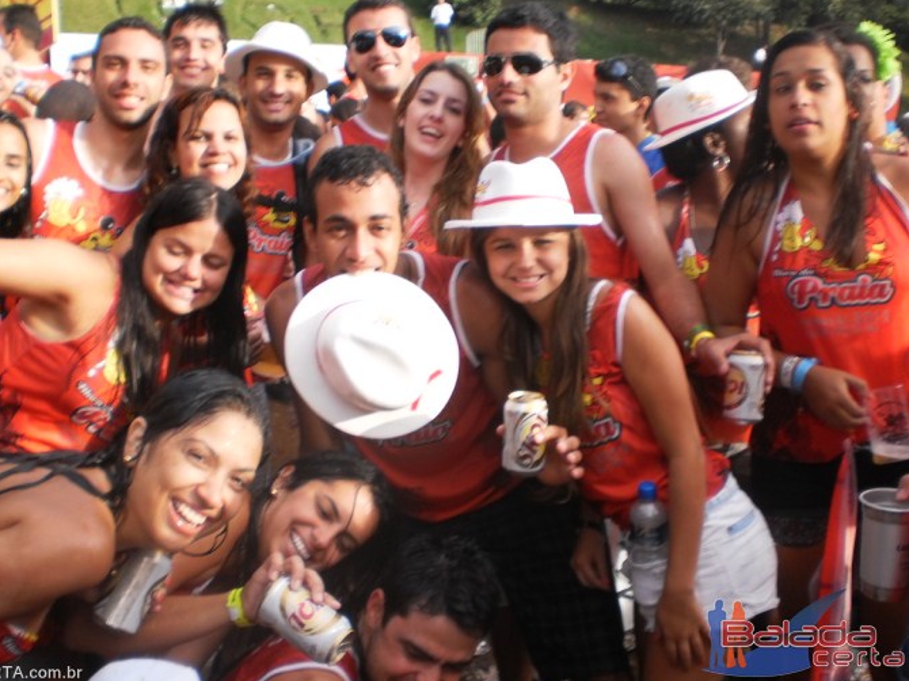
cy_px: 293
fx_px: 1129
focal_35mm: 43
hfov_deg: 43.7
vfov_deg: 33.5
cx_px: 384
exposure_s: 1/250
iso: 100
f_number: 3.1
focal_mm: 6.3
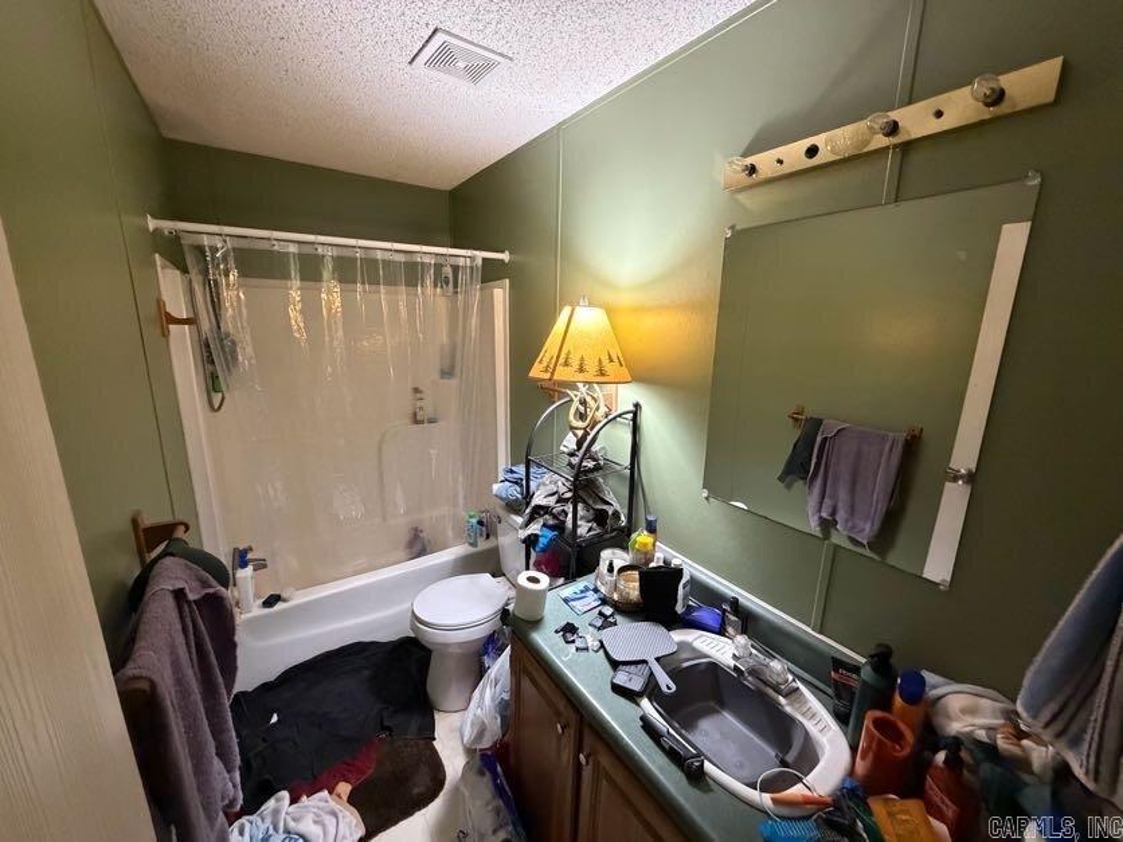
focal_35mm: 14
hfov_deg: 102.1
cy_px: 421
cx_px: 562
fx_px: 454
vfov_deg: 85.7
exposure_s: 1/60
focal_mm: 2.22
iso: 1000
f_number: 2.2
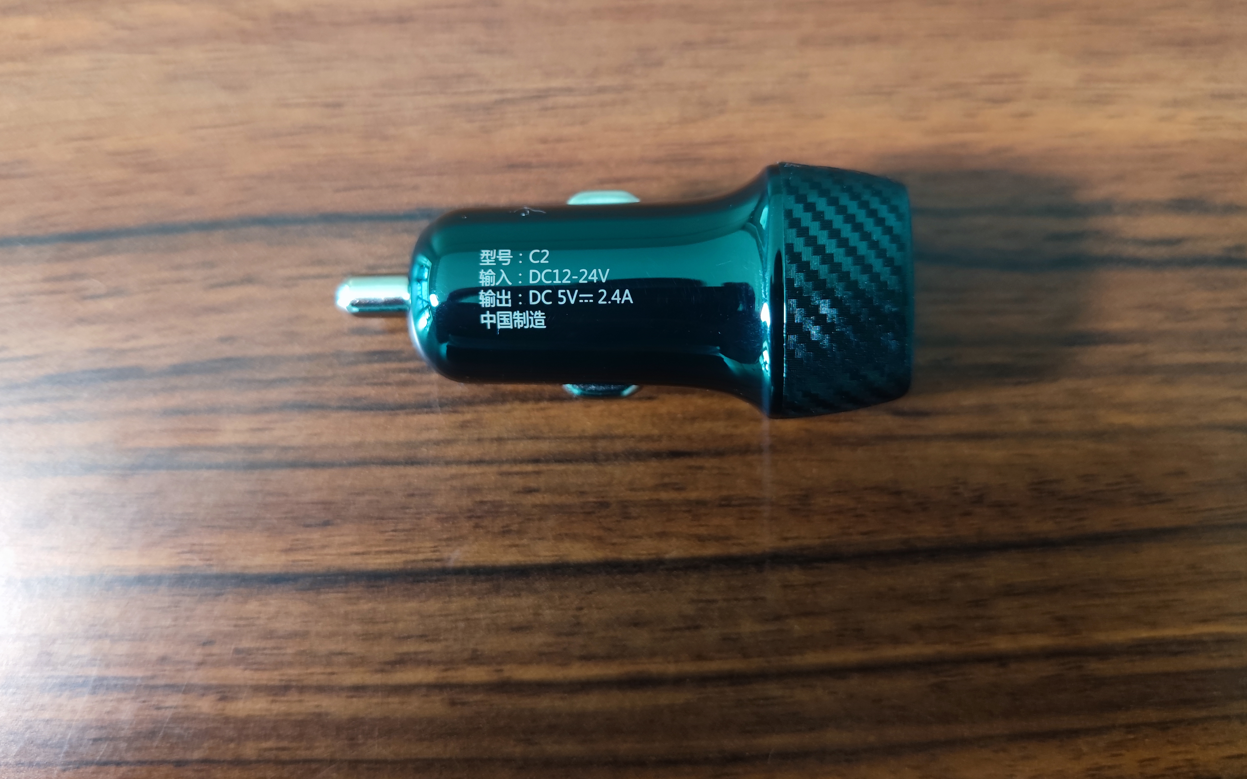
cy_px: 318
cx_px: 622
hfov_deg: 68.4
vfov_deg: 45.8
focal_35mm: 27
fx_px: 918
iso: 663
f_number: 1.85
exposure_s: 1/50
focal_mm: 6.78
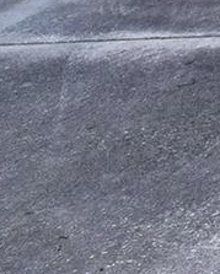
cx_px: 852
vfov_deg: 11.4
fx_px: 1202
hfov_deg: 7.6
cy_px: -324
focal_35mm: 148
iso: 100
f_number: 2.8
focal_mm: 8.4
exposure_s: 1/120
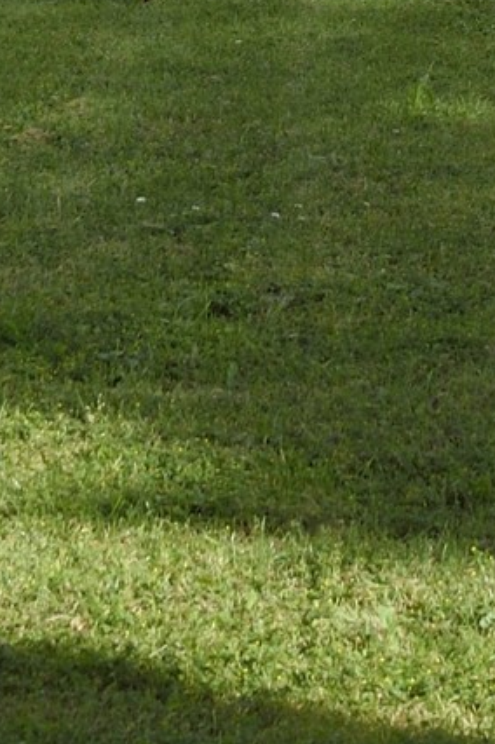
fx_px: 4648
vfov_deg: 8.6
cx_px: 378
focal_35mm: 225
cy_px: -856
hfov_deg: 6.1
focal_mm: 40
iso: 200
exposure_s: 1/250
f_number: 10
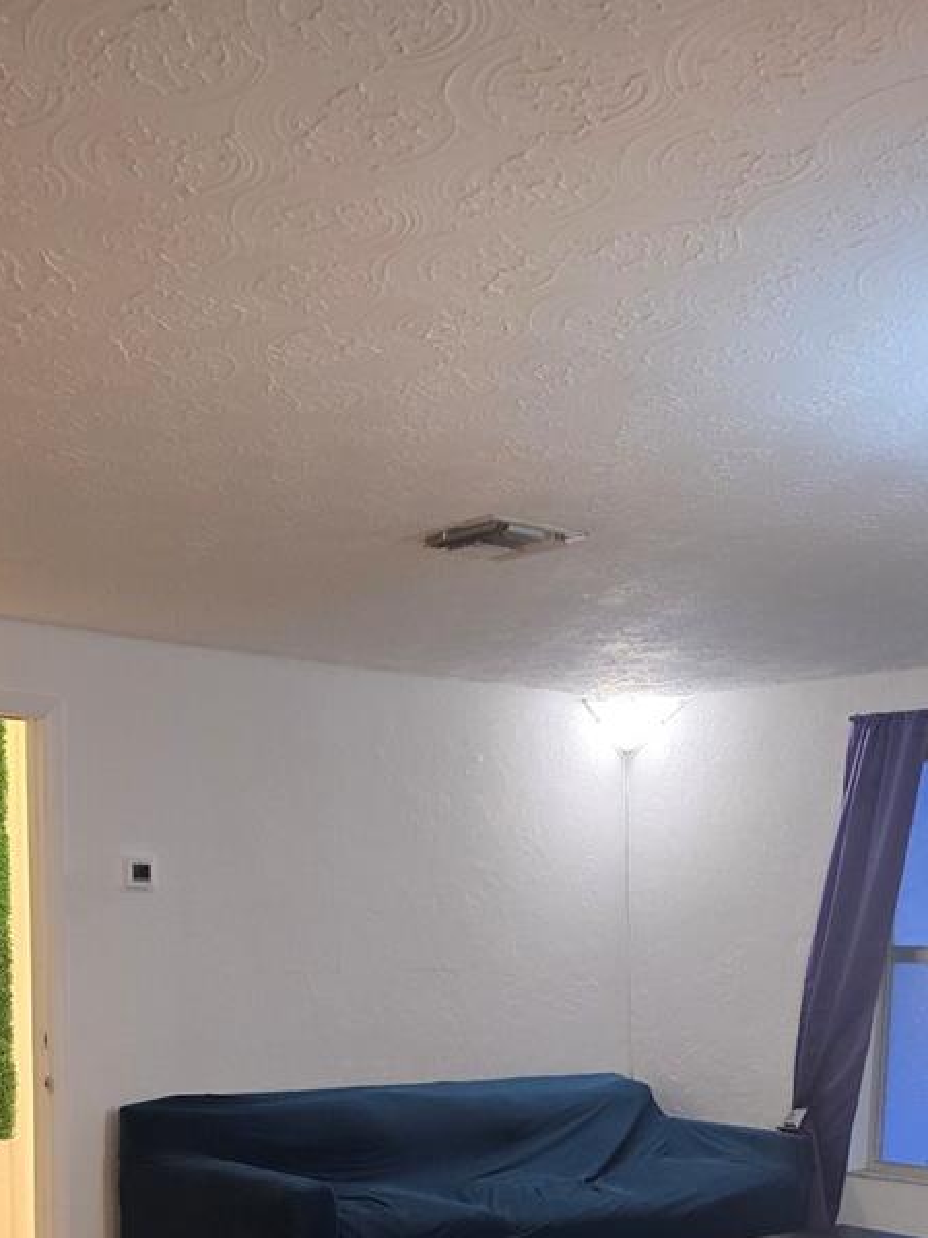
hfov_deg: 31.4
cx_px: 355
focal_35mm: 46
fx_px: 1644
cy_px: 1205
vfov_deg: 37.4
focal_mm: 6.3
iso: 500
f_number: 1.7
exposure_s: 1/100
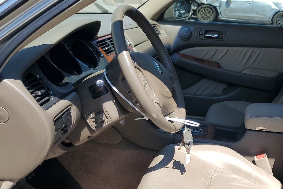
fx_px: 354
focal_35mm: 45
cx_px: 209
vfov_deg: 29.7
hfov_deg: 42.4
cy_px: 121
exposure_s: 1/1429
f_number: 1.5
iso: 50
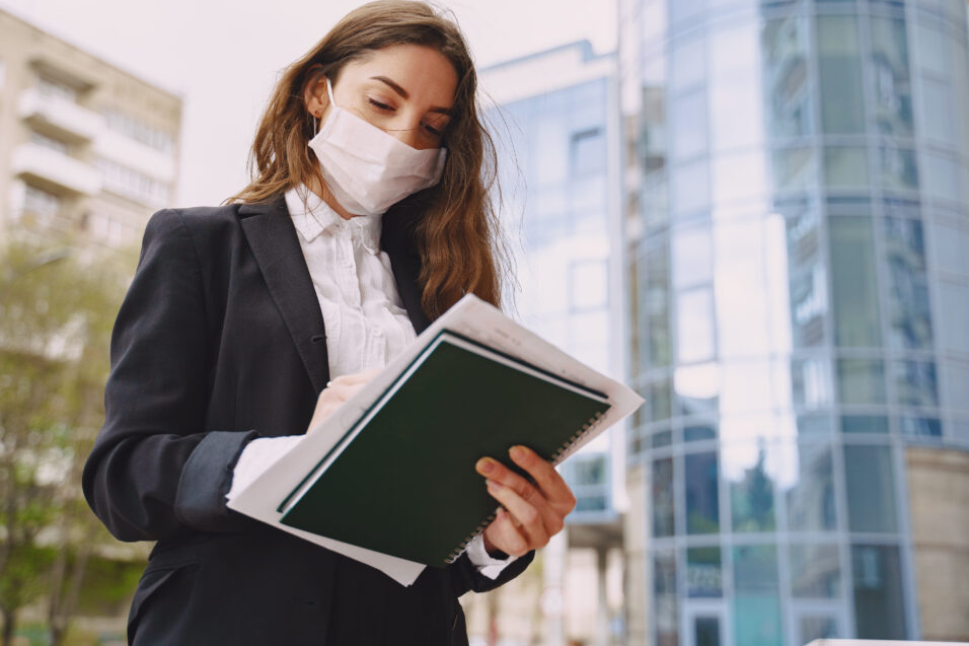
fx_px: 1211
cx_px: 454
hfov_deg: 43.6
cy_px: 302
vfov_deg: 29.8
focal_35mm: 45
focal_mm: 42
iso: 200
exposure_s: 1/640
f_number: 2.8
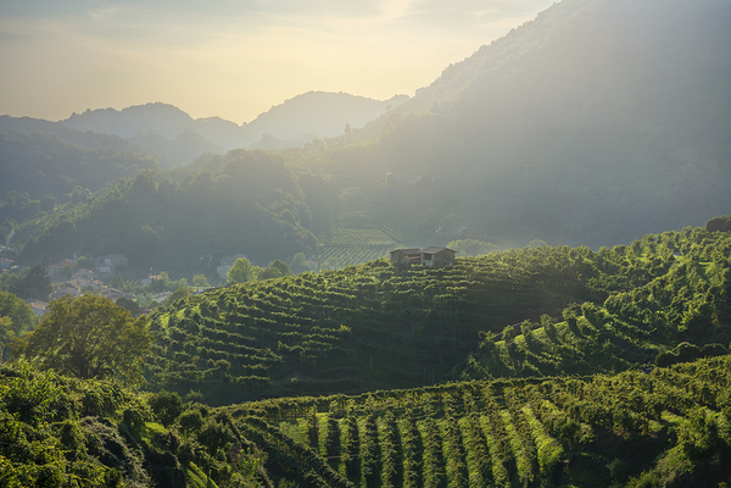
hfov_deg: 31.0
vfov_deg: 20.9
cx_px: 366
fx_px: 1320
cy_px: 244
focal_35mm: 65
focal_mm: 65
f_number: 11
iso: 100
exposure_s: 1/400
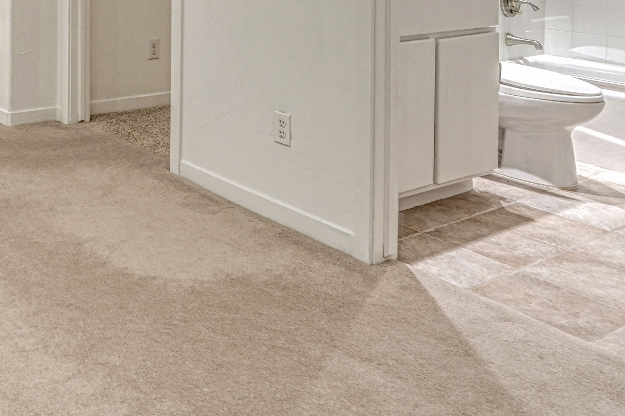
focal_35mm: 38
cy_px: -82
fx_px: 660
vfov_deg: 30.0
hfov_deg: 42.0
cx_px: -35
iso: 800
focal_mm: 14
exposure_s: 1/4
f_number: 8
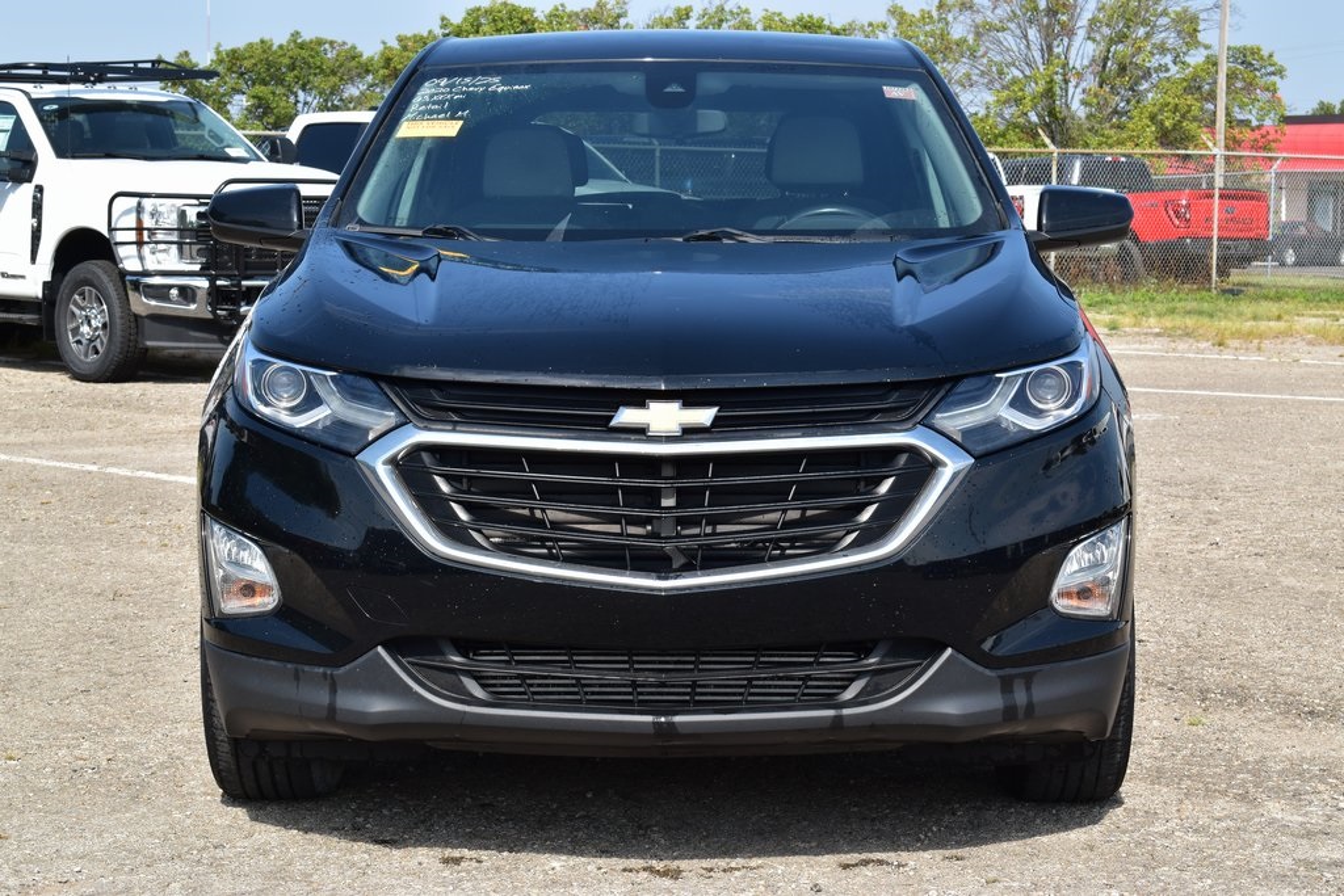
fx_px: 2912
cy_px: 448
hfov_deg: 26.0
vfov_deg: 17.5
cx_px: 672
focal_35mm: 78
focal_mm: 52
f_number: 10
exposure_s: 1/320
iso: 400
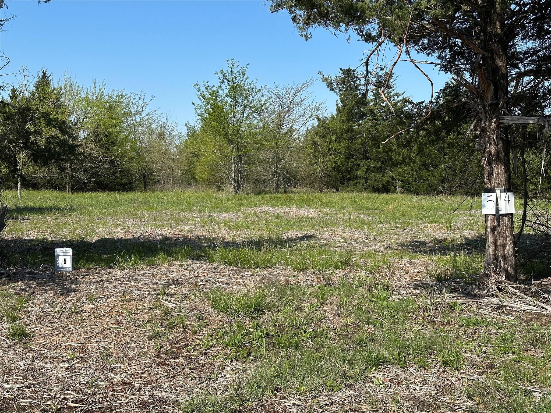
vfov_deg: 30.3
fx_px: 764
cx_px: 276
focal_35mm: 48
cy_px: 206
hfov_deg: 39.7
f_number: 1.78
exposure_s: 1/3597
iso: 64
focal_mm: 6.86
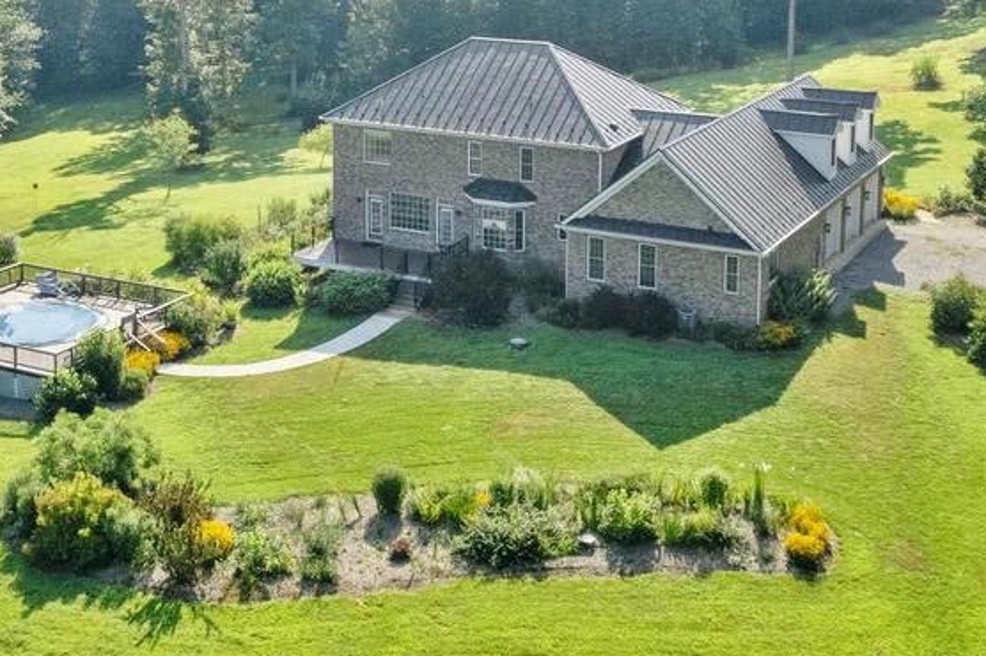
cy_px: 26
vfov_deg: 22.9
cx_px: 355
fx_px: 1560
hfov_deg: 34.8
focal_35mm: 57
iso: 110
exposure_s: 1/5000
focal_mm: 8.38
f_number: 2.8
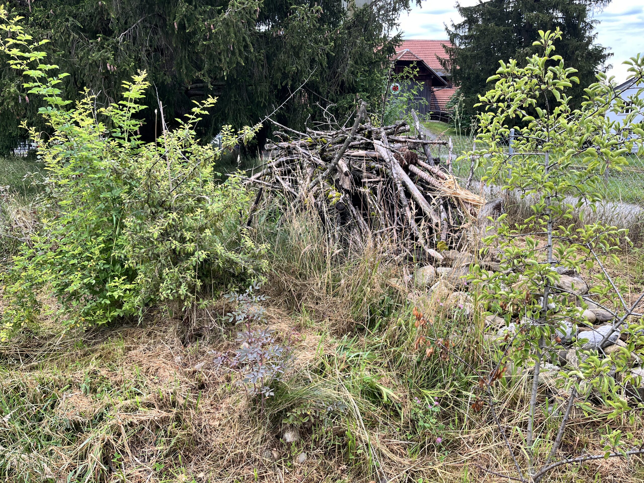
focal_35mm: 26
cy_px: 242
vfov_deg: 53.1
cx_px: 322
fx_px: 484
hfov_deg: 67.3
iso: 40
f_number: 1.6
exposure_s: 1/122
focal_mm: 5.1
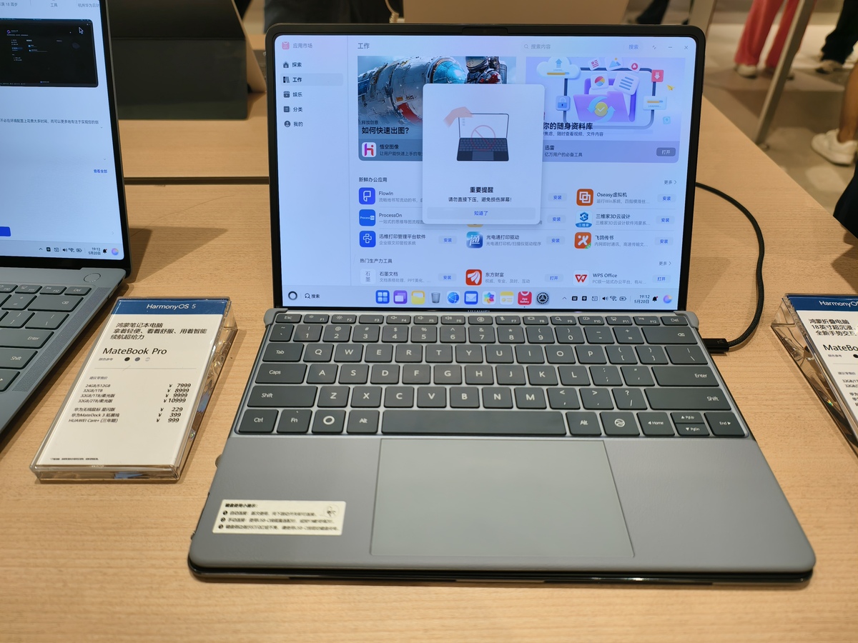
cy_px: 322
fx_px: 570
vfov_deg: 58.9
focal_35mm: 23
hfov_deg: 73.9
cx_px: 429
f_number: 1.57
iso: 72
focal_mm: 6.54
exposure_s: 1/228
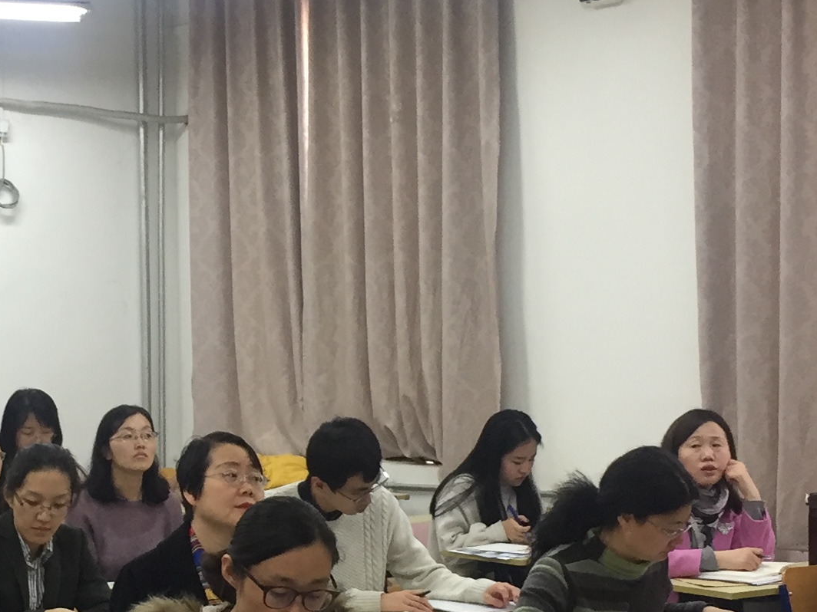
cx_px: 93
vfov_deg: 16.5
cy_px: 434
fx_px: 2101
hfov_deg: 21.6
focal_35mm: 89
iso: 100
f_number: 2.2
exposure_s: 1/33
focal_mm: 4.15
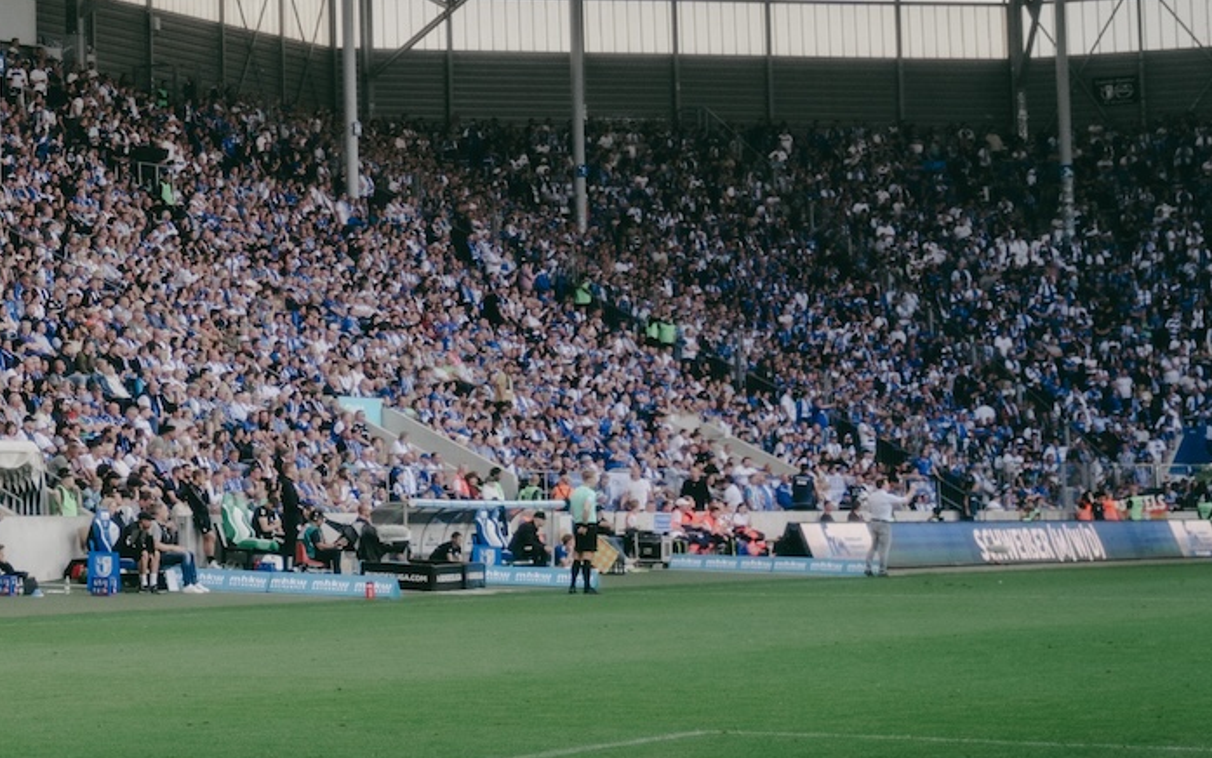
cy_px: 80
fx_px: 3899
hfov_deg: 16.6
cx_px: -390
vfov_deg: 11.0
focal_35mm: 118
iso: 320
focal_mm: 42
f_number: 2.8
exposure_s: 1/640
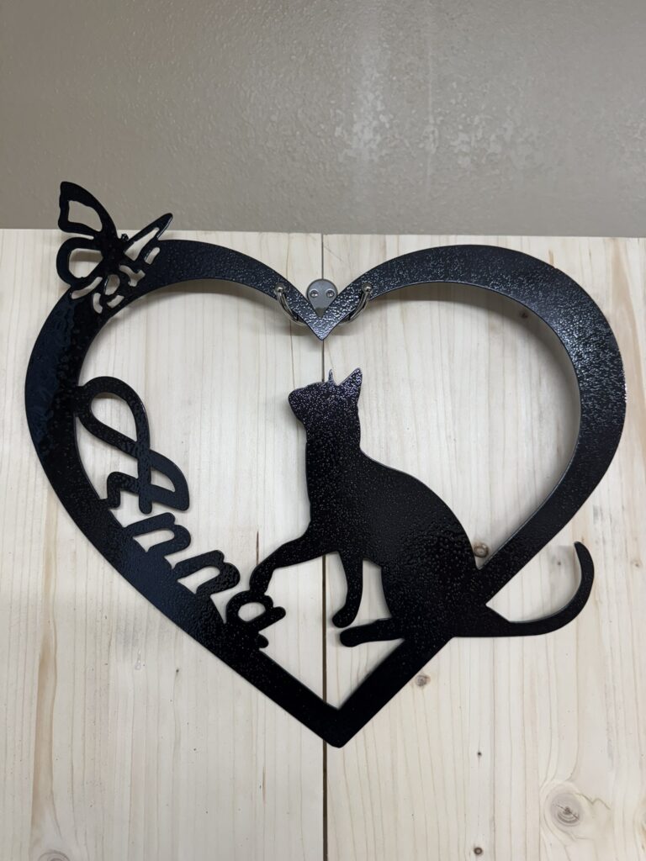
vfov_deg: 71.6
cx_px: 323
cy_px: 430
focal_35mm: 24
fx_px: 597
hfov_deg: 56.8
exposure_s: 1/120
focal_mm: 6.76
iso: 160
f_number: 1.78
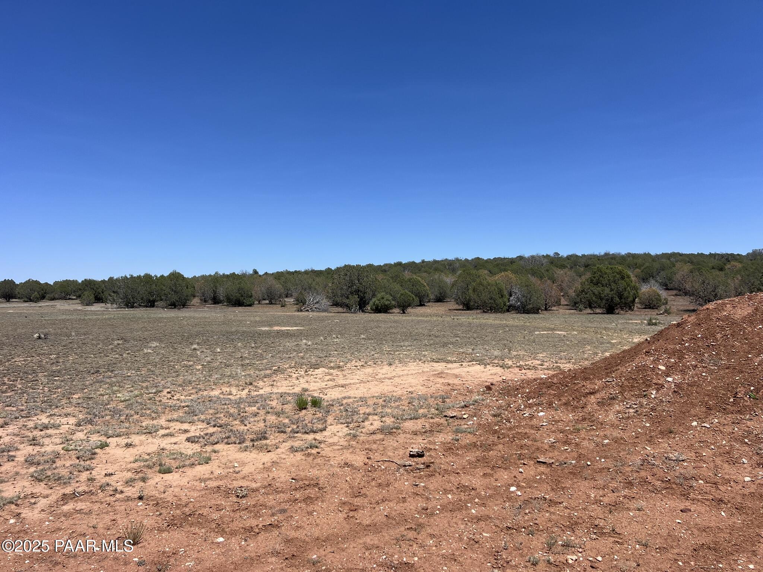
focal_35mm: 26
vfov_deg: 53.1
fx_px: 573
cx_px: 382
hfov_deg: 67.3
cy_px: 286
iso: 50
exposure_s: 1/5882
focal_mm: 5.7
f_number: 1.5
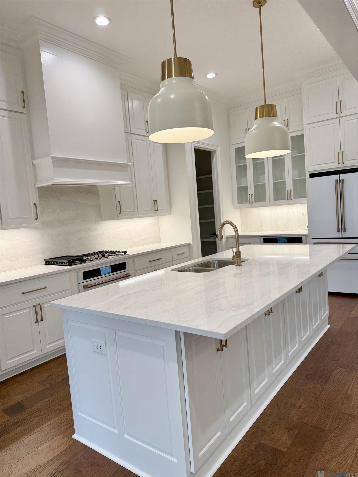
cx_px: 179
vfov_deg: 71.6
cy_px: 238
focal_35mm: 24
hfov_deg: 56.8
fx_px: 331
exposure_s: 1/120
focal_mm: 6.76
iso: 64
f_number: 1.78
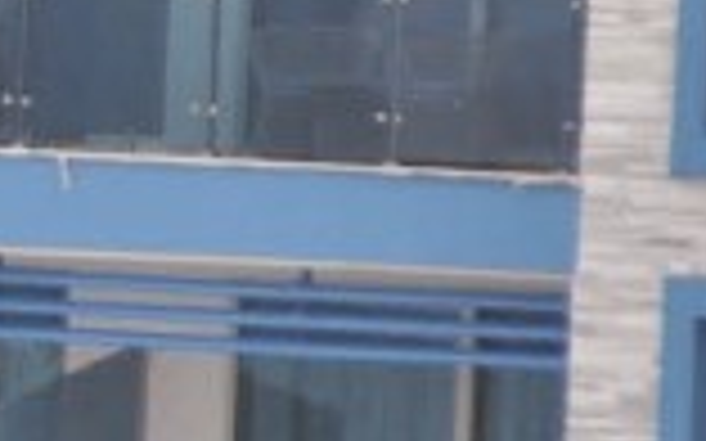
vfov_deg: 0.9
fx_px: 28043
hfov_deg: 1.4
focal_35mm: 1458
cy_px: 194
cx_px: -1787
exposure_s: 1/500
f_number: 5.6
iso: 160
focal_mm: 130
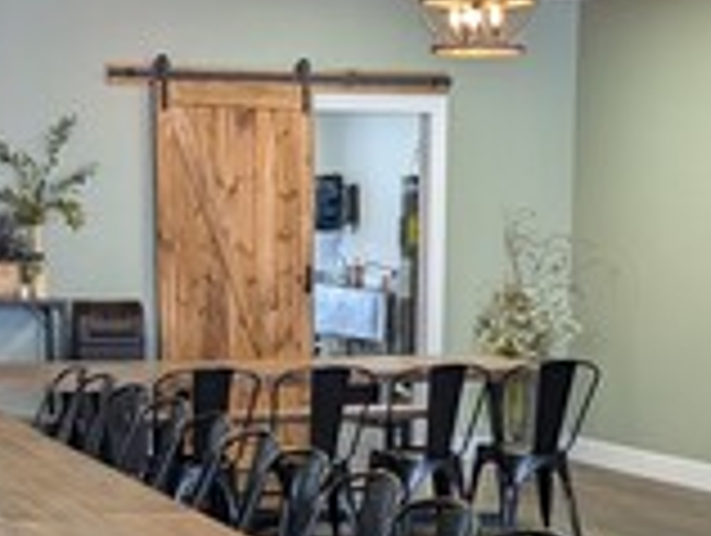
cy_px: 604
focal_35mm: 91
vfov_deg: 15.8
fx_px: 1872
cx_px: 302
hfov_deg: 21.5
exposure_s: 1/60
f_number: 1.68
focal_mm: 6.9
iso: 87
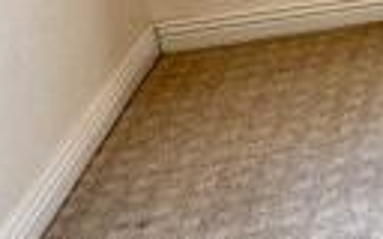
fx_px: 1242
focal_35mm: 119
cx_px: 990
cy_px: -314
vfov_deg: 9.8
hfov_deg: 12.5
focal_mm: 2.22
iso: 80
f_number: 2.2
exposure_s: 1/100
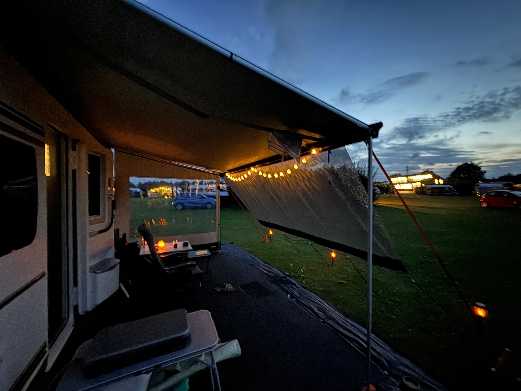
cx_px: 260
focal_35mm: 14
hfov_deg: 102.1
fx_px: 211
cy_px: 196
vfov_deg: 85.7
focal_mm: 2.22
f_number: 2.2
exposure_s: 1/4
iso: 2500
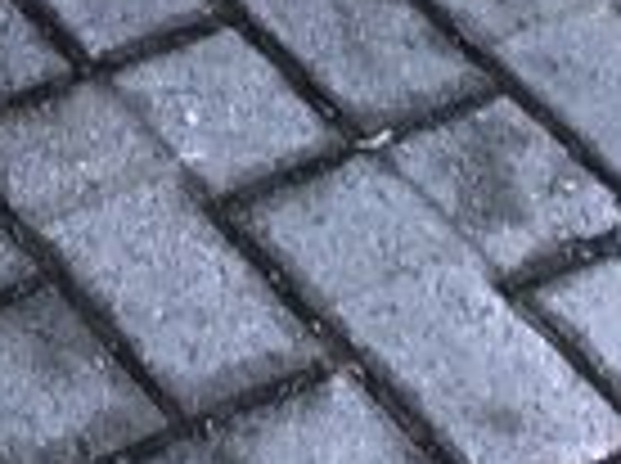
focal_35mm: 180
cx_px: -1026
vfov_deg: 7.4
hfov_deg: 9.4
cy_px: -833
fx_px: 3224
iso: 25
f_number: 2.4
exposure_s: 1/50
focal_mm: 3.3
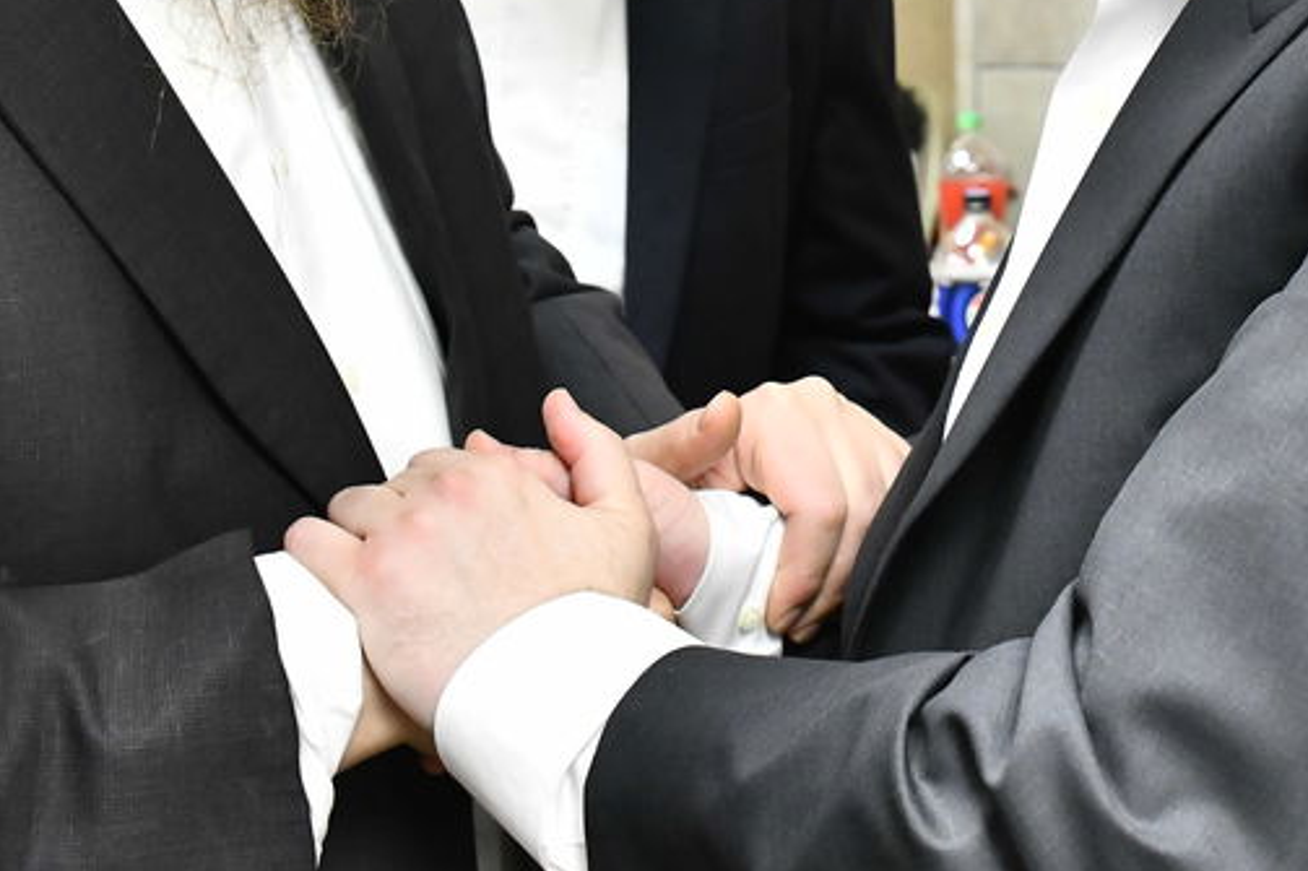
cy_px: -240
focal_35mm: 78
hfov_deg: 25.5
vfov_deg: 16.6
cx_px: 1069
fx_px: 2833
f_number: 5.6
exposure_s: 1/200
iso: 2500
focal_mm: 28
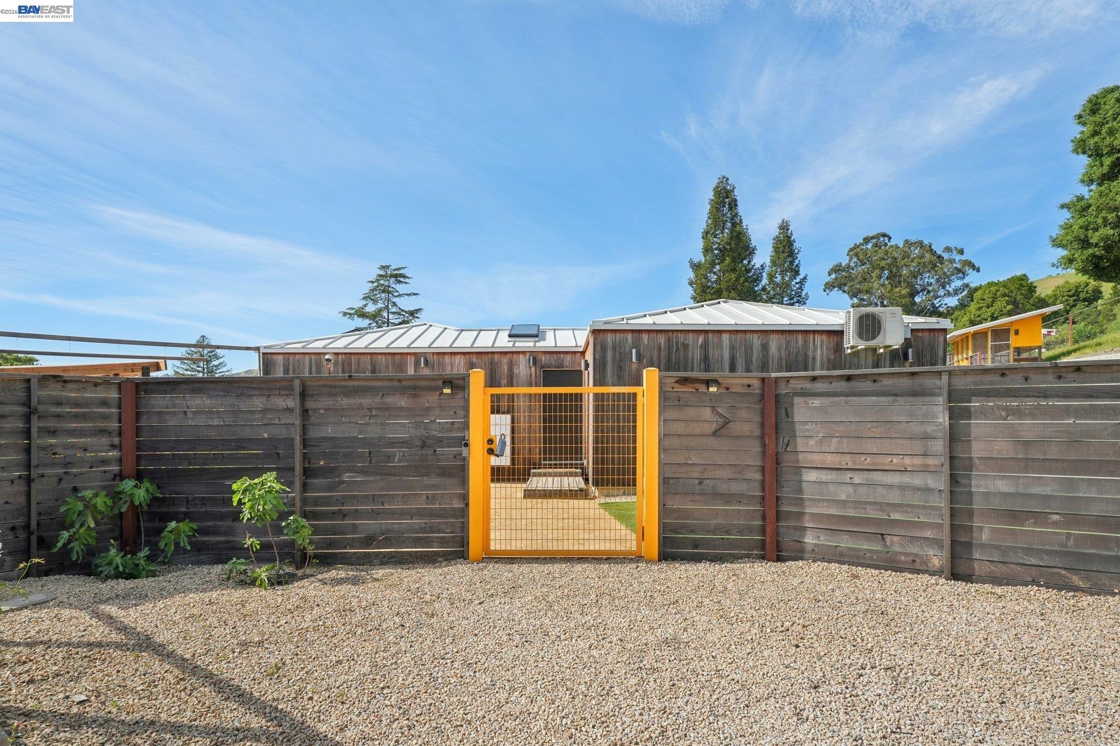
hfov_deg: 87.5
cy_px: 373
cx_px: 560
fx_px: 585
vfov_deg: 65.1
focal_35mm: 19
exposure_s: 1/1000
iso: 500
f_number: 8
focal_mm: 18.8
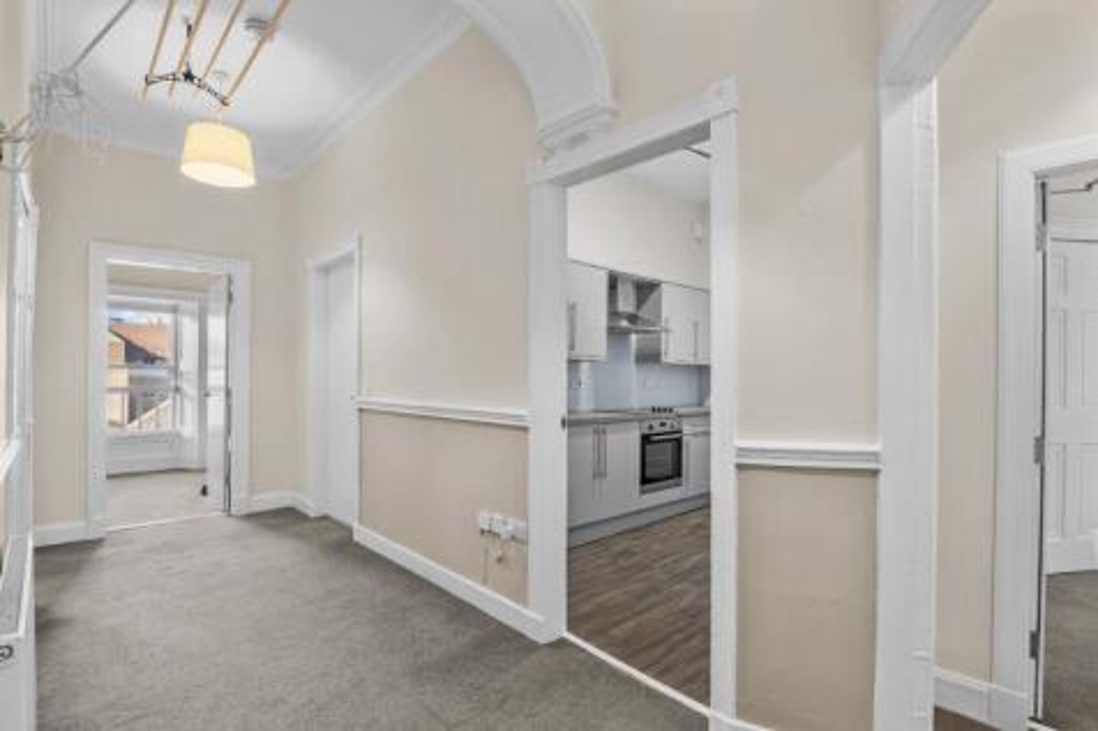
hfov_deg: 93.3
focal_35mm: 17
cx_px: 549
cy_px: 366
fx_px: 518
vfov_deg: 70.4
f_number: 9
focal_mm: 17
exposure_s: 1/2.5
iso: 250
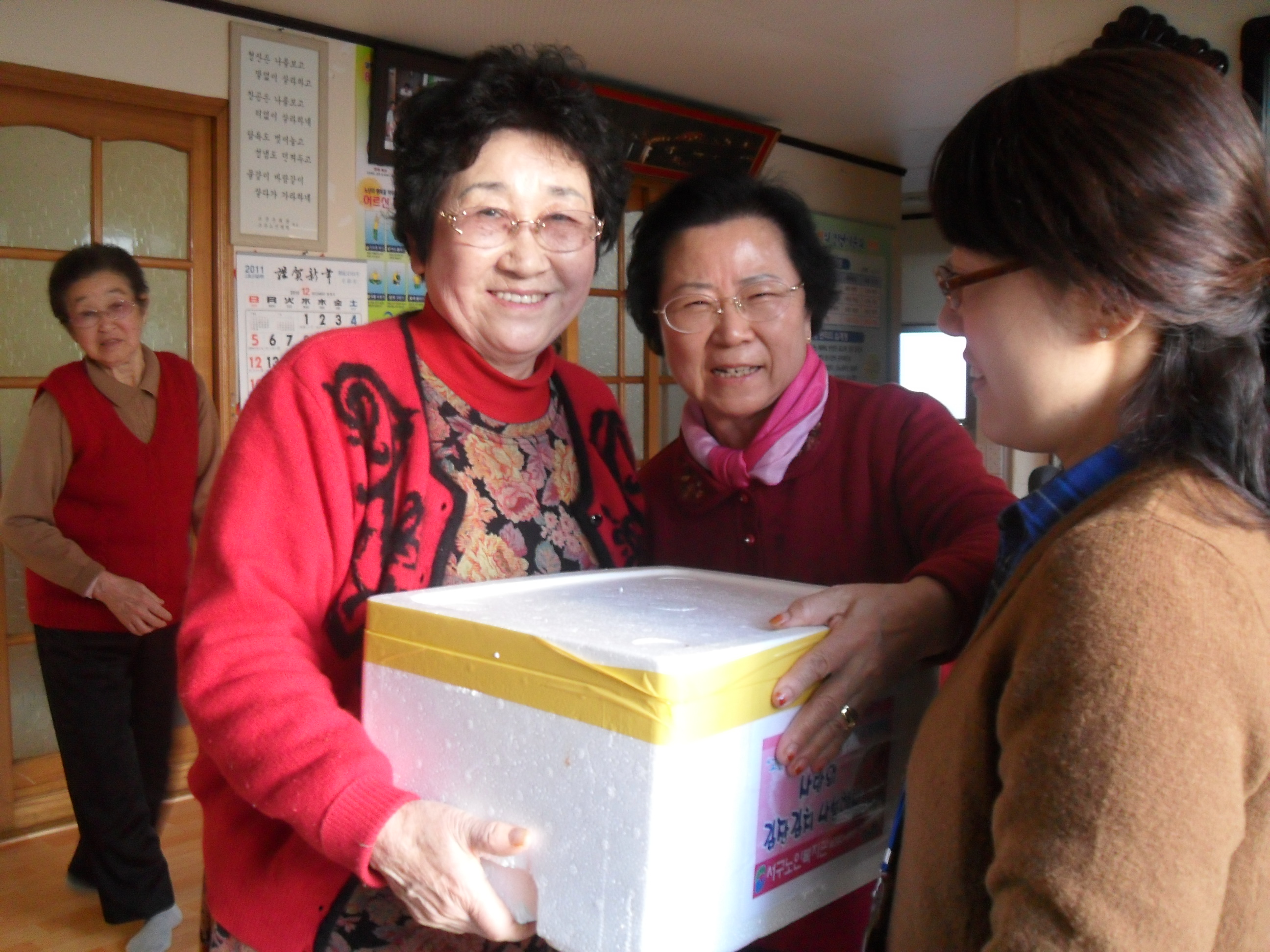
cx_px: 635
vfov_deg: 40.7
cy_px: 476
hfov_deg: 52.6
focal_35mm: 35
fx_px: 1284
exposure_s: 1/15
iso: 200
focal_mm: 6.2
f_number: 2.8
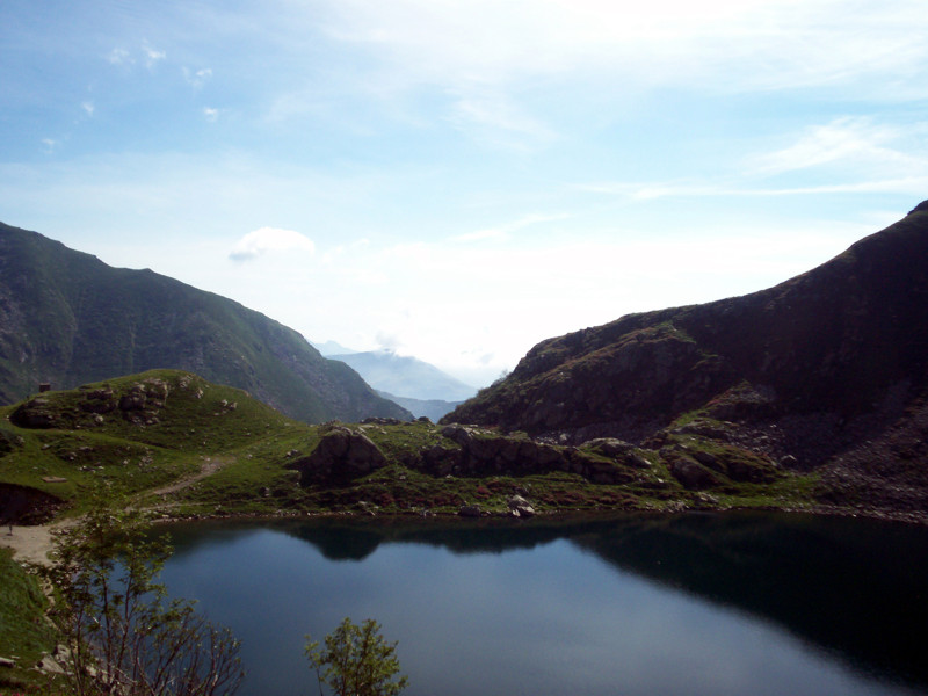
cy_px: 348
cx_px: 464
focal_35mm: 36
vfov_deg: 39.7
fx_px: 965
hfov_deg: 51.4
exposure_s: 1/771
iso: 100
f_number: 4.5
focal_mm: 5.9
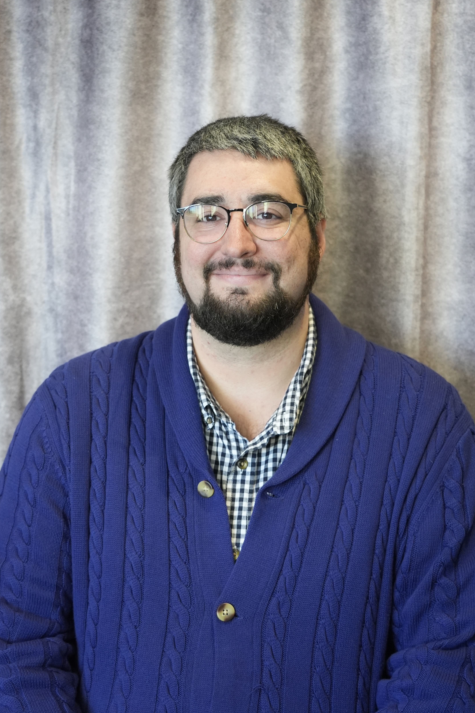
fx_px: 1148
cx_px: 233
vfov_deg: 34.5
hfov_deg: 23.4
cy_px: 363
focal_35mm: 58
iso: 2500
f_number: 4
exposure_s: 1/160
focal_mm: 48
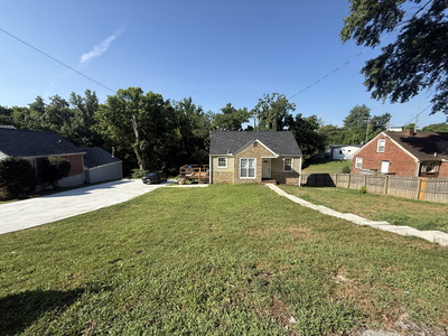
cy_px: 168
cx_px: 224
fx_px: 181
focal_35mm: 14
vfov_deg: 85.7
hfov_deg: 102.1
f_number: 2.2
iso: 50
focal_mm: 2.22
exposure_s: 1/1068
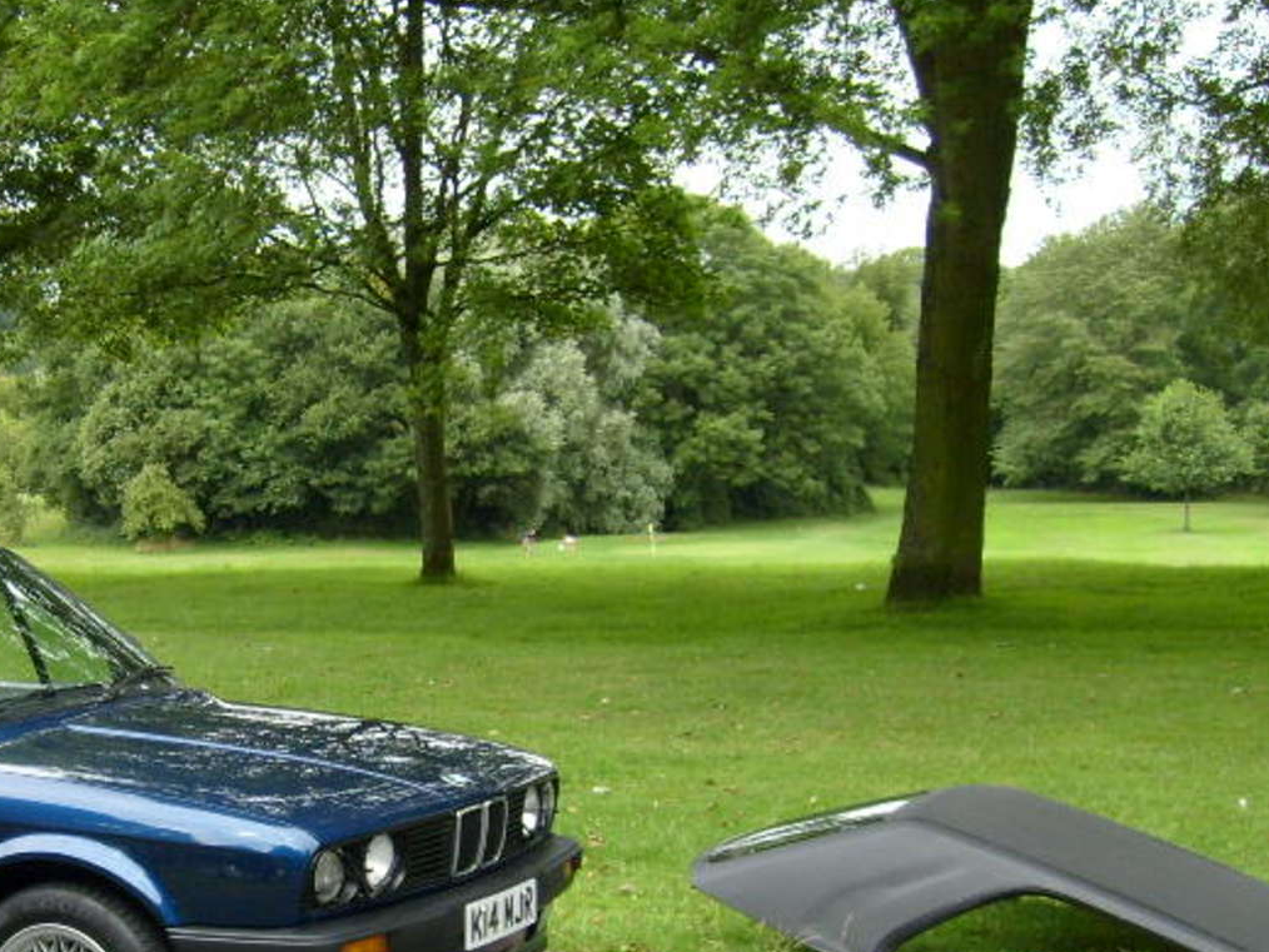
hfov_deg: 27.4
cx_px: 195
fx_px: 2530
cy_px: 774
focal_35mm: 69
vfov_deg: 21.0
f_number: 2.8
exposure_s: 1/250
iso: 80
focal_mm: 5.8
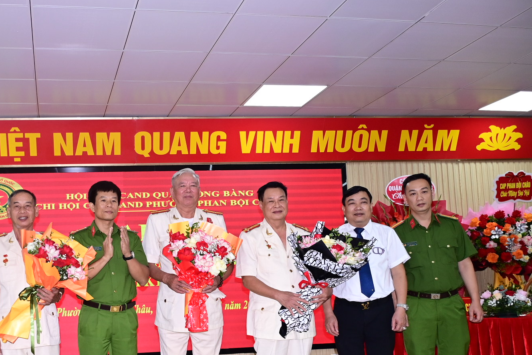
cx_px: 149
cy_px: 247
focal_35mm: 40
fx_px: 591
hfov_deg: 47.1
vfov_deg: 33.0
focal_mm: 18
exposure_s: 1/200
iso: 640
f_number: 4.5
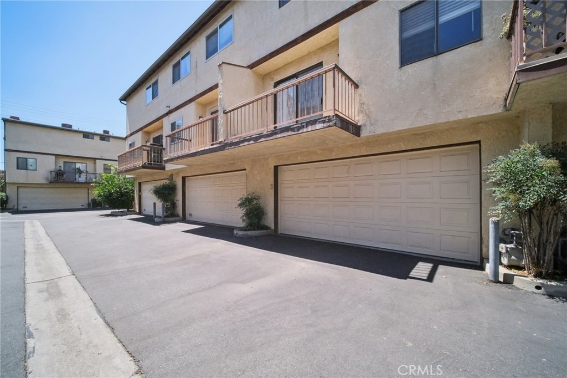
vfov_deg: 81.2
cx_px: 284
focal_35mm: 14
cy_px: 189
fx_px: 220
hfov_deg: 104.3
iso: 400
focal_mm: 9
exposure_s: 1/210
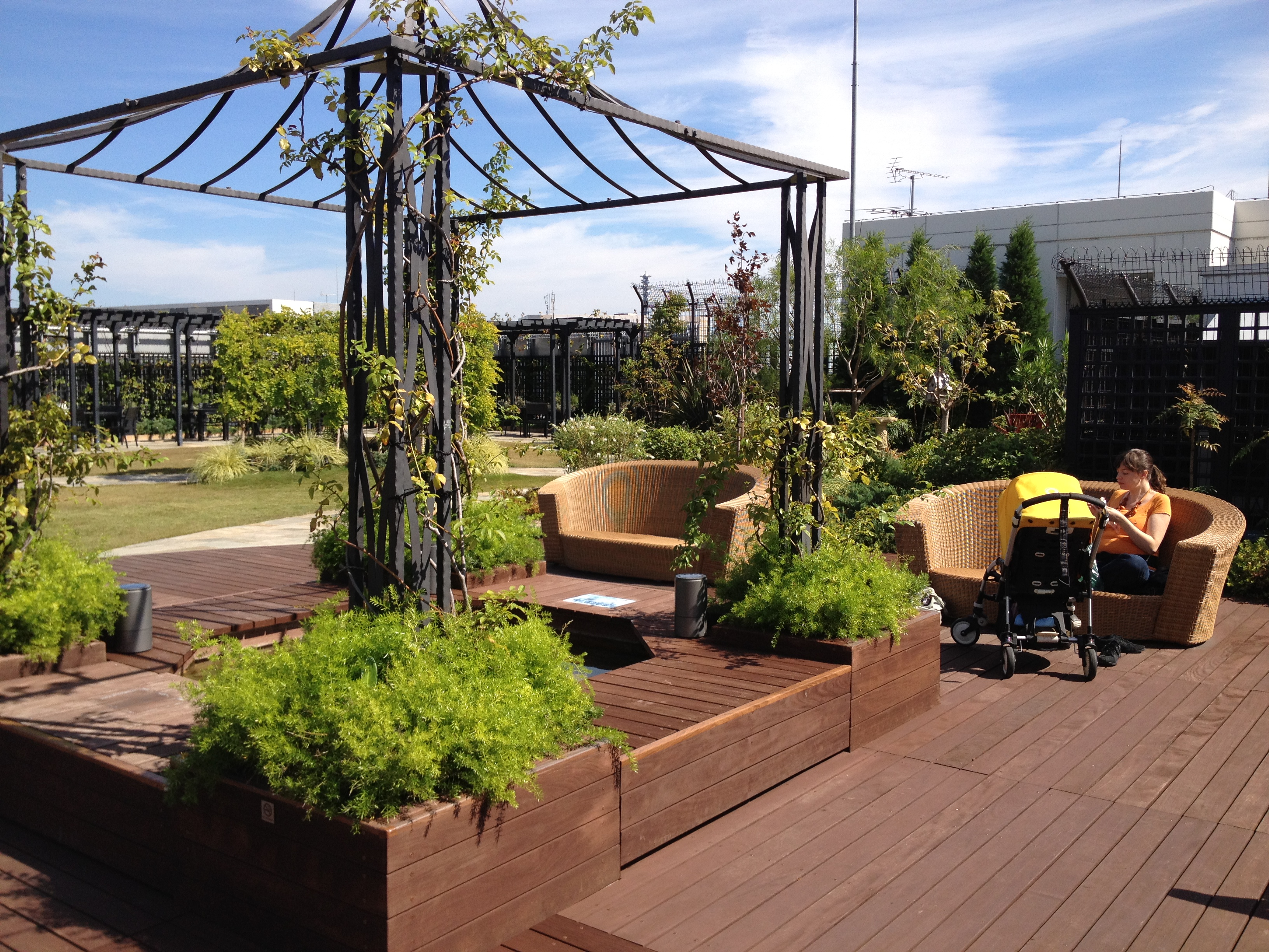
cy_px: 476
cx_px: 634
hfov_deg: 52.6
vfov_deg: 40.7
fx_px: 1283
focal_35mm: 35
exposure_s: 1/1577
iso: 64
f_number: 2.4
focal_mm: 4.28
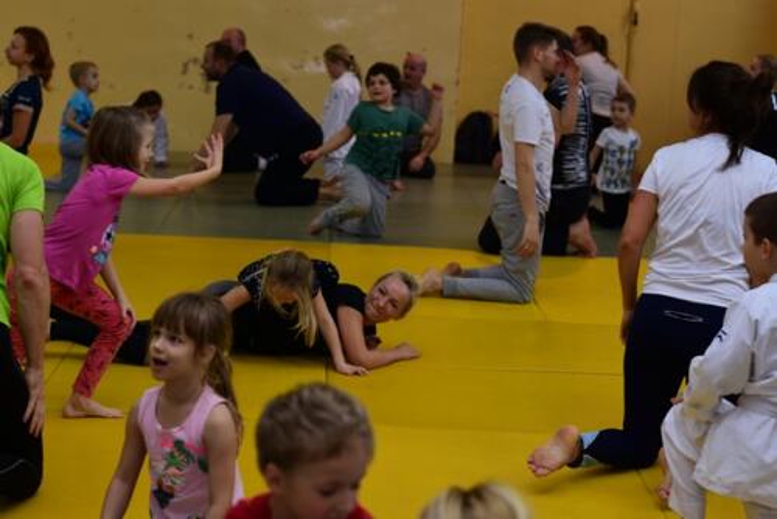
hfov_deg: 27.0
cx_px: 388
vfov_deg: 18.2
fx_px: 1620
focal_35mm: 75
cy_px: 260
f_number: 2.5
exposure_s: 1/200
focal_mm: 50
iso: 320
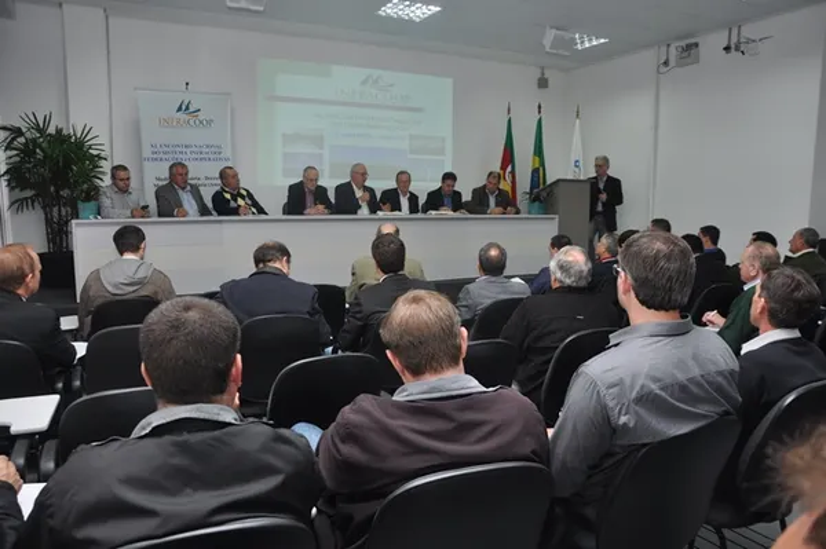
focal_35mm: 27
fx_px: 619
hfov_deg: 67.4
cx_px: 413
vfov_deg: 47.9
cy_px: 274
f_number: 4.5
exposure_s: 1/60
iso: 320
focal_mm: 18
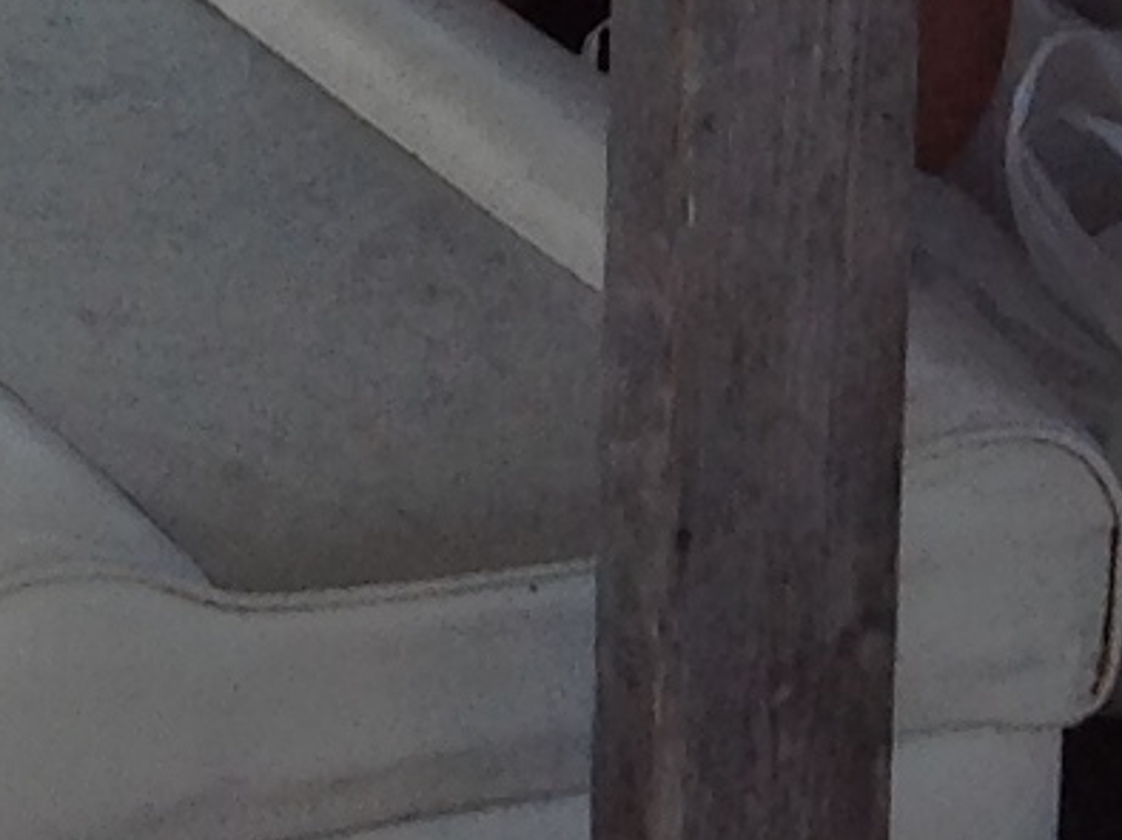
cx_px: -960
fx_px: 7450
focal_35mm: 230
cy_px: -1335
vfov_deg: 6.1
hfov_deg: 8.3
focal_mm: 4.28
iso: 50
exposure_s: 1/719
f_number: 2.4
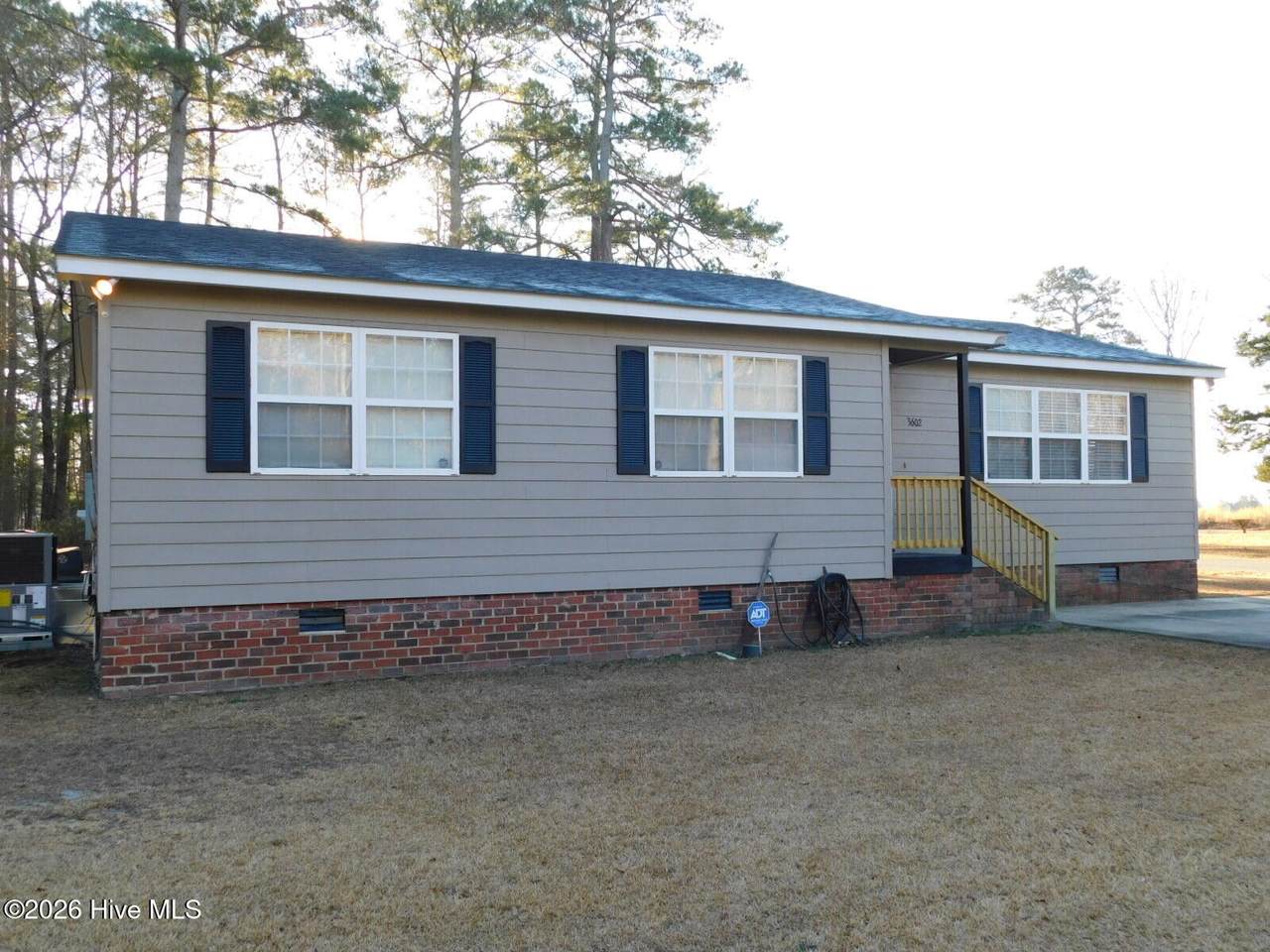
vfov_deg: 46.8
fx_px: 1101
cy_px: 476
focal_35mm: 30
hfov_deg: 60.0
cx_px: 635
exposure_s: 1/160
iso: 125
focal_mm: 5.3
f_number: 3.2
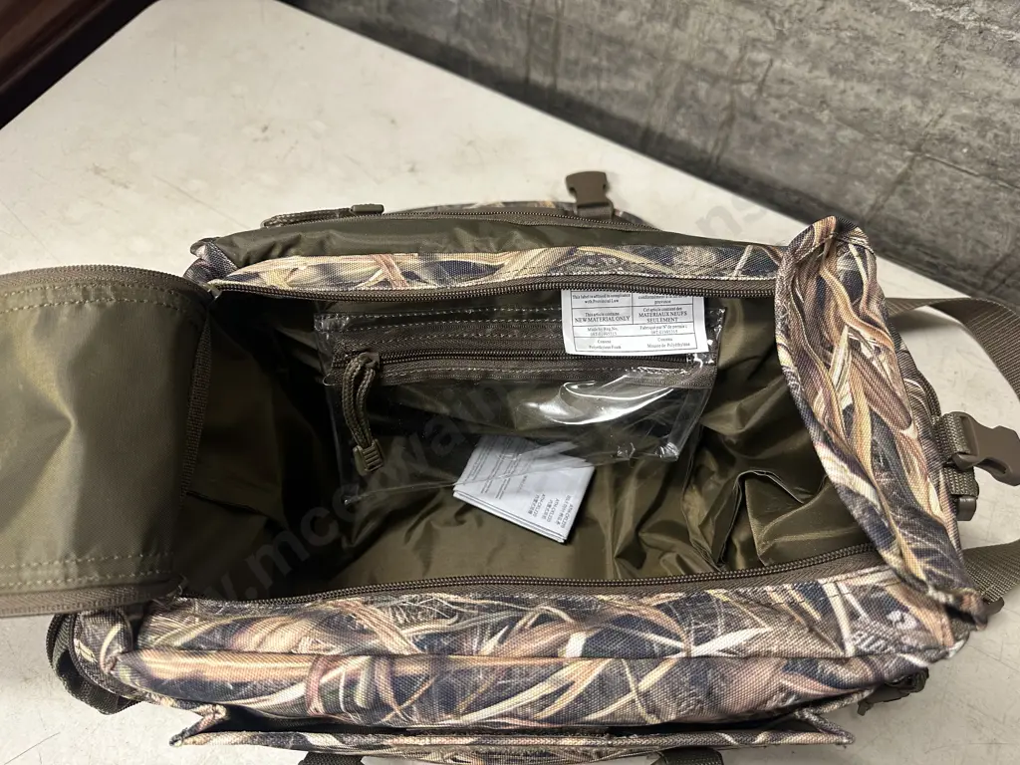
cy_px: 382
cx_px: 510
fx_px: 707
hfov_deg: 71.6
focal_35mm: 24
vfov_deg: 56.8
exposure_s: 1/50
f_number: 1.78
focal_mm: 6.86
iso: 200
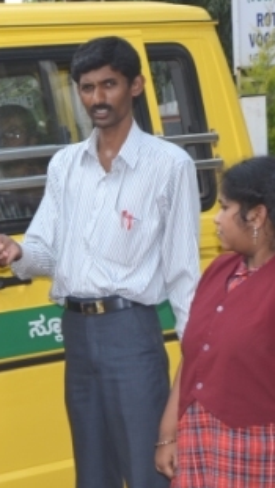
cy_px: 444
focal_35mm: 165
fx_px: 2138
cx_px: -338
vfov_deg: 12.9
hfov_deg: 7.0
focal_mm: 32
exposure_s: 1/160
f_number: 6.3
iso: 100
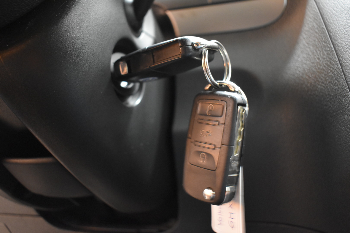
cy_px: 116
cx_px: 175
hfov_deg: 59.5
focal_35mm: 32
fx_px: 306
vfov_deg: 41.7
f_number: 3.8
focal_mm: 21
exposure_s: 1/15
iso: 3200
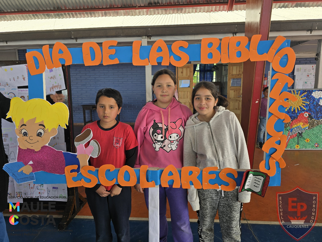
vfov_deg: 58.9
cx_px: 161
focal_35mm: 23
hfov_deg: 73.9
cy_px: 121
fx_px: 214
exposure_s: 1/180
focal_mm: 6.3
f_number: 1.7
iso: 16
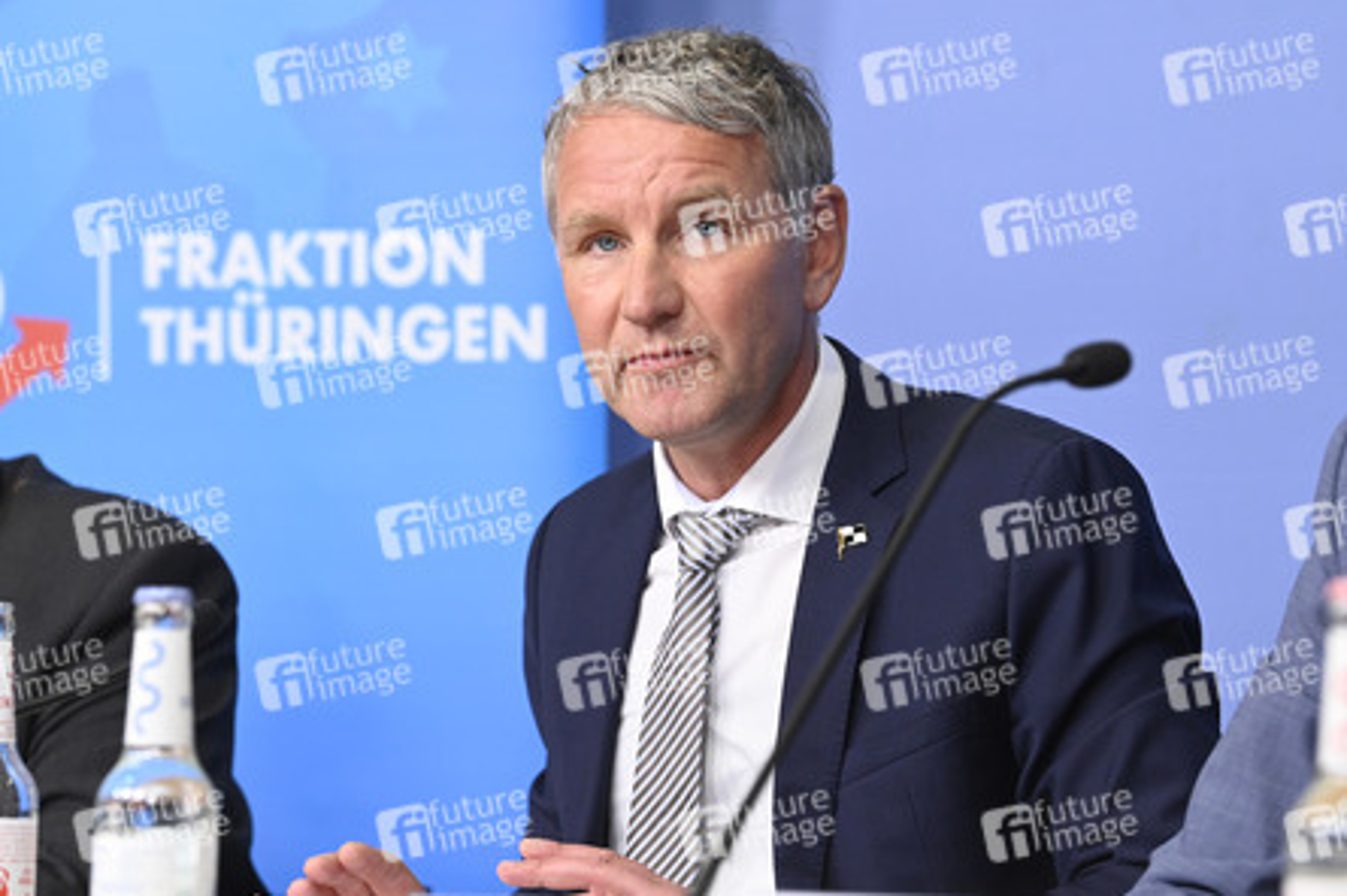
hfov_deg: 13.5
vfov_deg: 9.0
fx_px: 5683
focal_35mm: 152
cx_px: 677
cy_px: 448
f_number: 5.6
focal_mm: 150
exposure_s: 1/400
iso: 3200
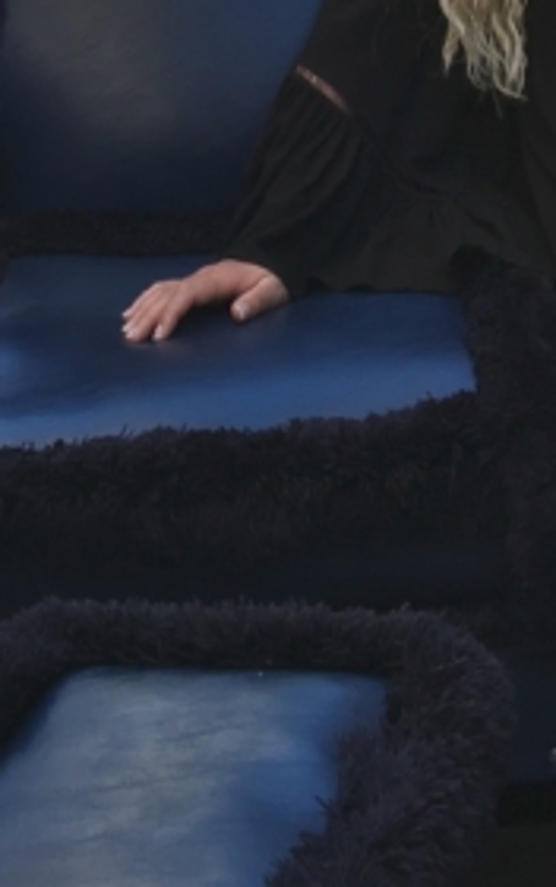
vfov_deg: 16.3
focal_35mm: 112
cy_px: -597
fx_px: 2711
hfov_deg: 11.7
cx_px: 306
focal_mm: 4.15
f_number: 2.2
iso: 25
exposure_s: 1/496
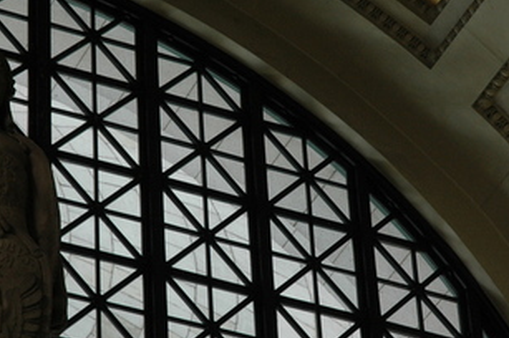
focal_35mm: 197
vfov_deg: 7.0
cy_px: 116
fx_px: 2782
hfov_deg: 10.5
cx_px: 293
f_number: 4.5
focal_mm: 62
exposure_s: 1/125
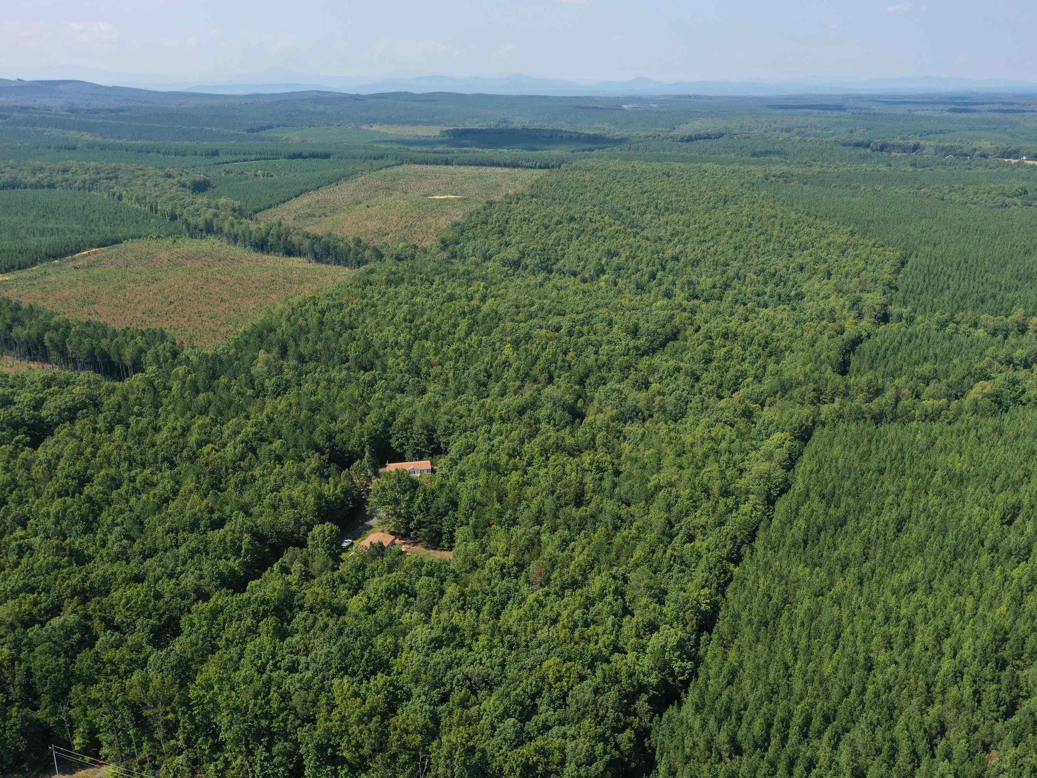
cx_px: 553
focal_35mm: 31
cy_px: 388
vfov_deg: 45.4
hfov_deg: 58.3
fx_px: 929
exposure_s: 1/500
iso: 100
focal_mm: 10.26
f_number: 5
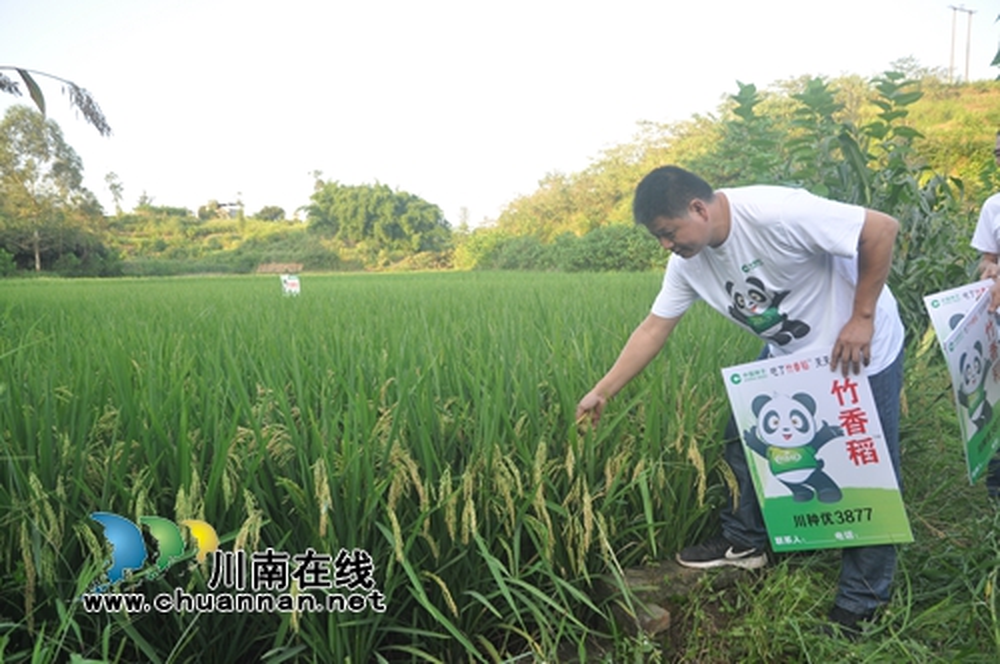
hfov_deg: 73.8
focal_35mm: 24
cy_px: 332
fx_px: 666
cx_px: 500
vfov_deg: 53.0
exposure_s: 1/125
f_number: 5.6
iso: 250
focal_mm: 16
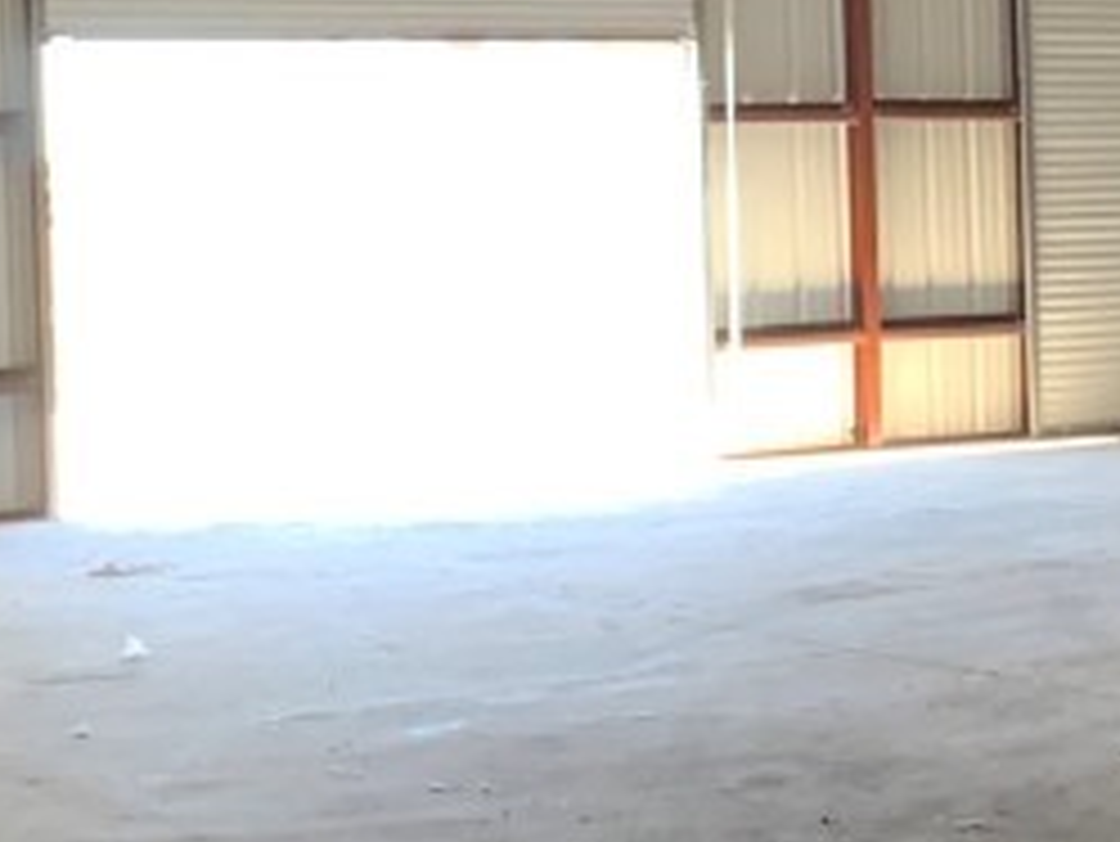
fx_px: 3464
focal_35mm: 107
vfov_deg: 13.8
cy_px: 198
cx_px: 1898
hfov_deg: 16.1
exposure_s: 1/60
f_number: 1.8
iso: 160
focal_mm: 4.25
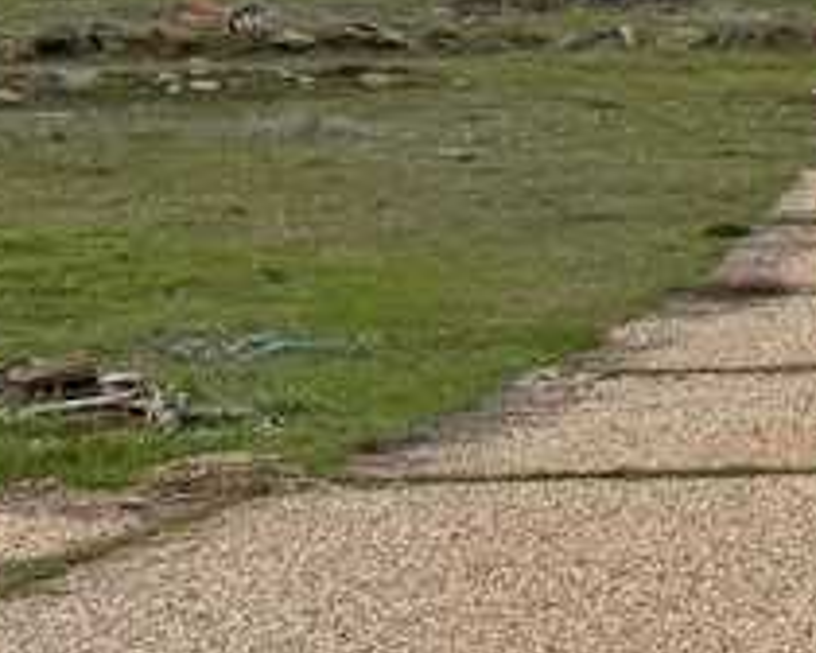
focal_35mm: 114
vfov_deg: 13.5
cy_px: 163
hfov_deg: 13.7
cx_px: 1745
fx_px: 2753
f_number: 1.78
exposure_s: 1/1151
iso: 80
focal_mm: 6.76
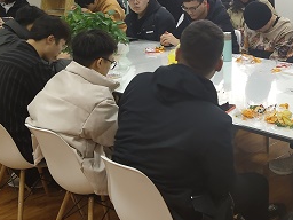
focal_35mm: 75
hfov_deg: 25.6
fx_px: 635
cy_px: 47
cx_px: 230
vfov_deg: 19.5
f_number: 1.79
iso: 171
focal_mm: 4.35
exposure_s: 1/50
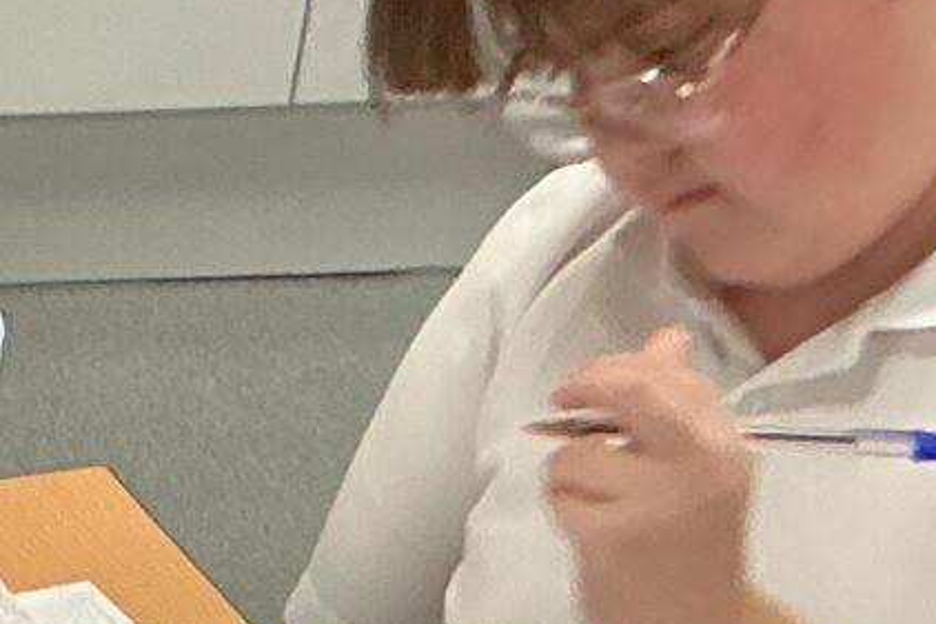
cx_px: -745
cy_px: 1186
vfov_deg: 7.3
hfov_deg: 10.6
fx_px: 4756
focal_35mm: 183
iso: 100
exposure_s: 1/60
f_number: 1.8
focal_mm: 3
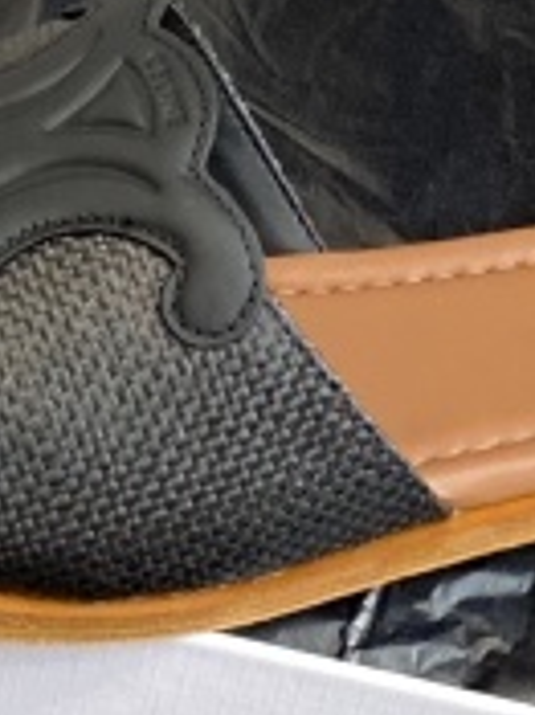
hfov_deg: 6.2
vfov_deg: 8.2
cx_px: -151
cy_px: -118
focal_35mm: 238
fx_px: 4910
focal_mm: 6
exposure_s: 1/122
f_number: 2
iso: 80
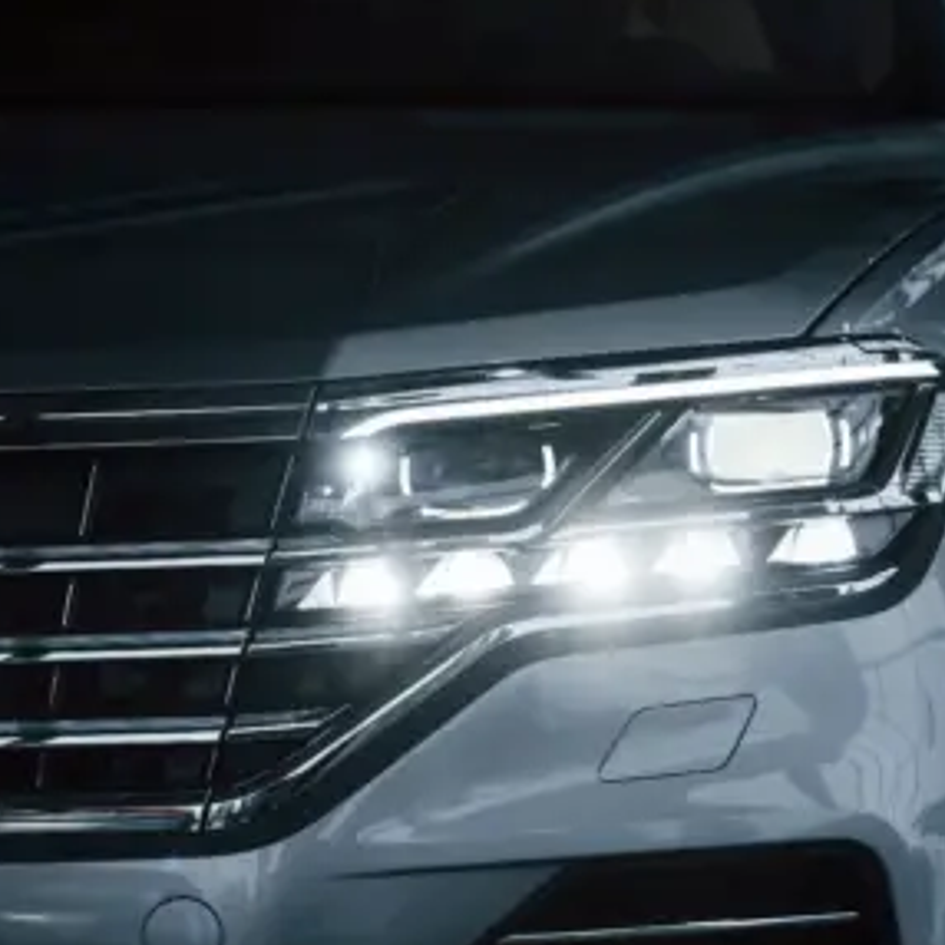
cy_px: 758
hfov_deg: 6.3
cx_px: 0
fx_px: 8617
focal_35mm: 279
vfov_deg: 6.3
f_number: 5
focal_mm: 122
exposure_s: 1/800
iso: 400
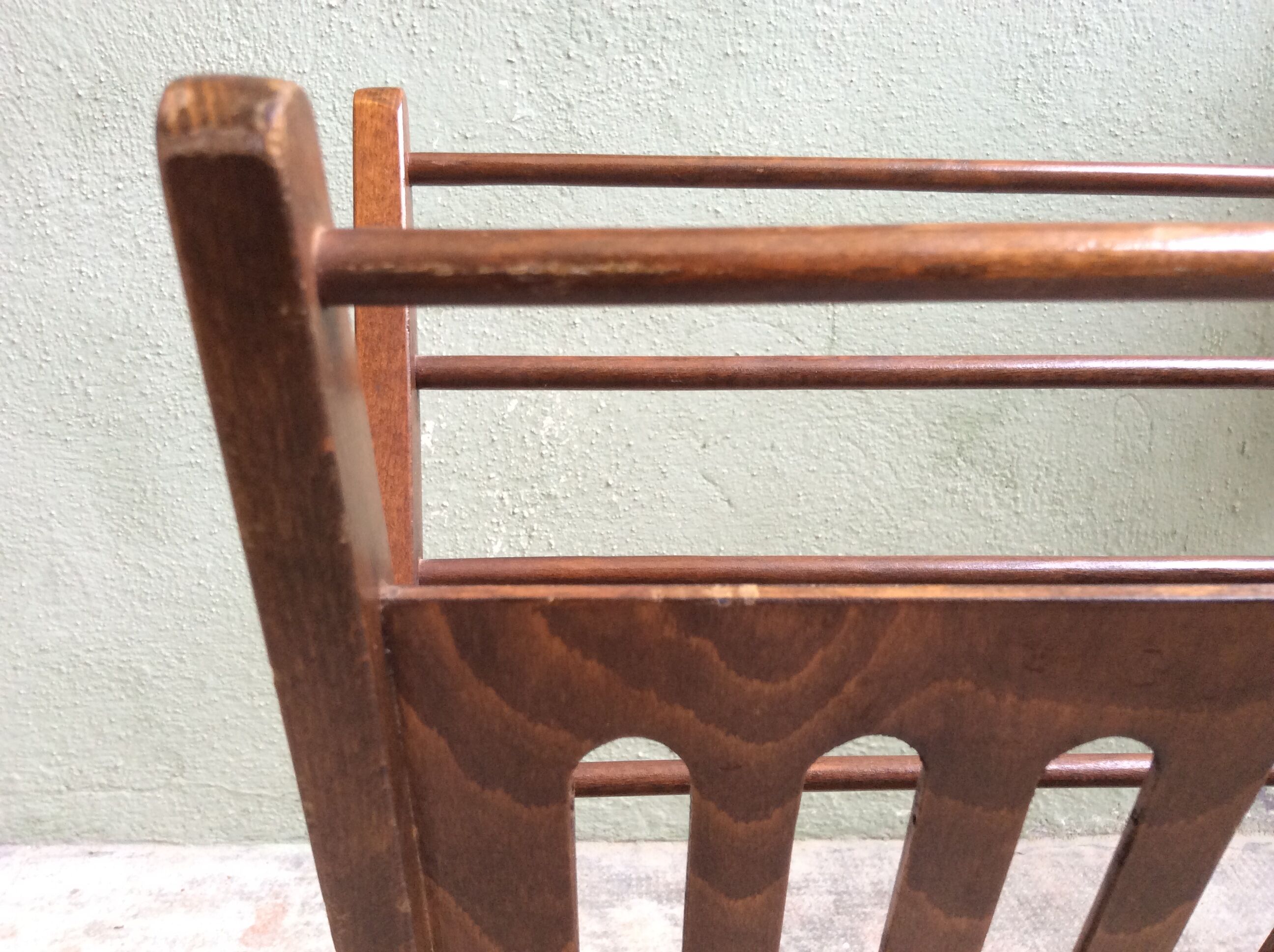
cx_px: 637
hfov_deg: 56.9
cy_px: 476
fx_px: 1176
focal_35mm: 32
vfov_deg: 44.1
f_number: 2.4
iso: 80
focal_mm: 3.3
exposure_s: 1/25
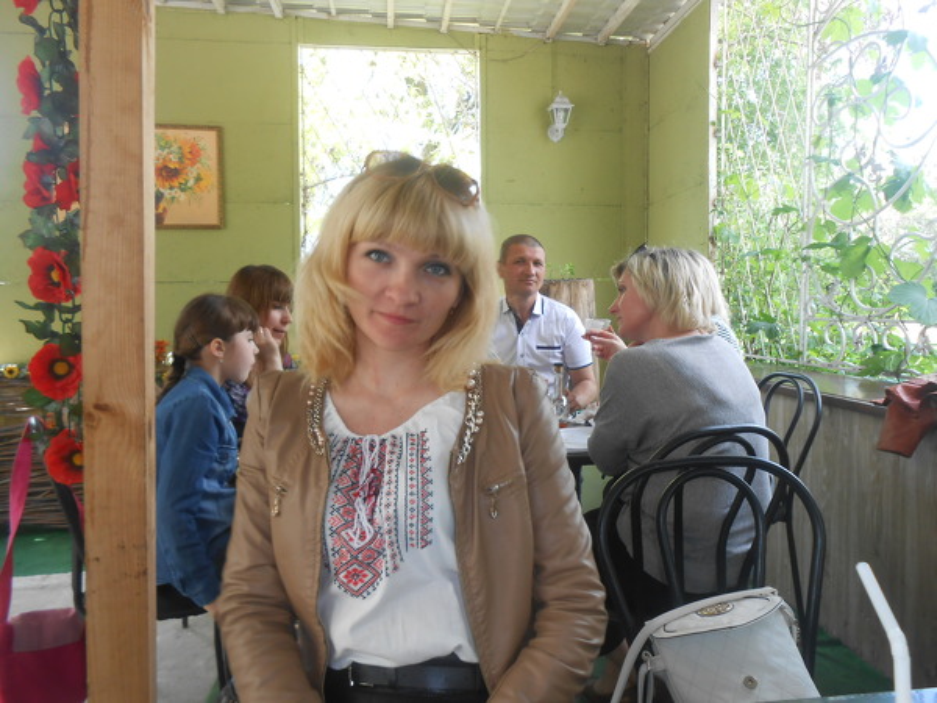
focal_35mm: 26
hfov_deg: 67.3
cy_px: 352
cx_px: 468
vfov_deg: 53.1
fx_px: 704
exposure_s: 1/50
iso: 80
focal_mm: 4.6
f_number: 3.5
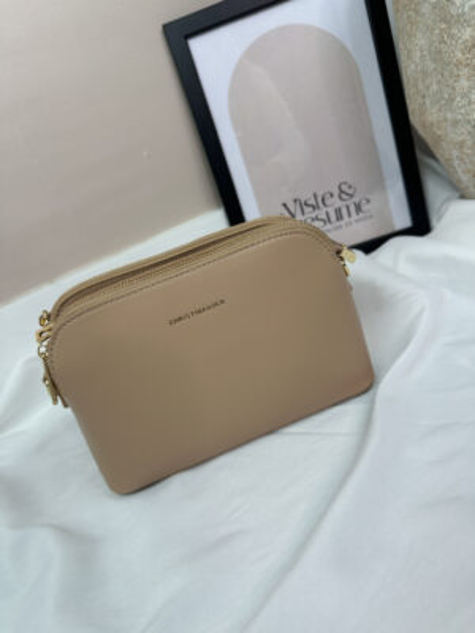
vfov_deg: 71.6
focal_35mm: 24
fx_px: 439
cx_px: 238
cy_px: 316
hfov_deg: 56.8
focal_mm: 6.86
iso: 64
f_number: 1.8
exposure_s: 1/100
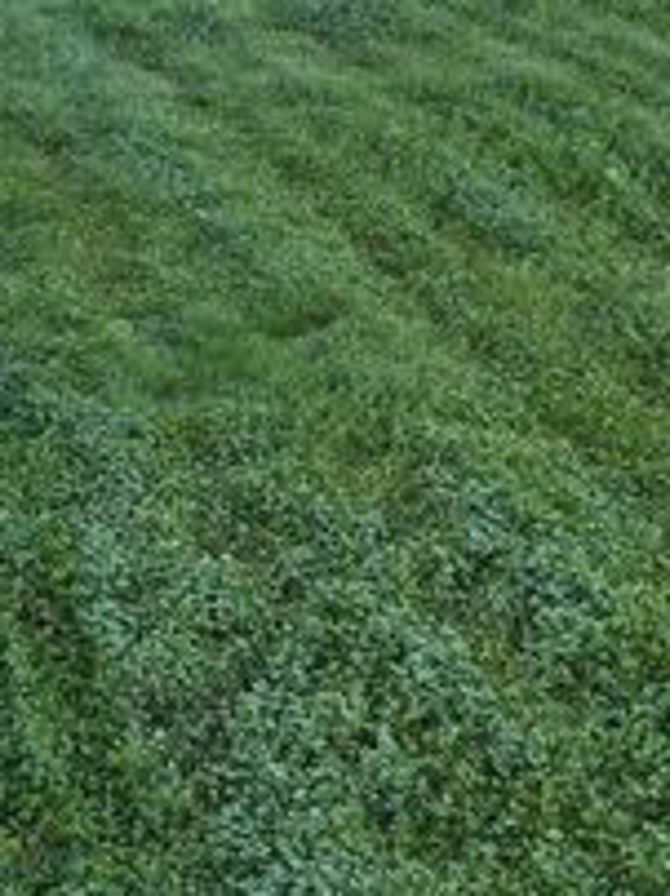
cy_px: 224
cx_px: 297
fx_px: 2224
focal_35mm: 86
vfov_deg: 22.6
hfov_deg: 17.1
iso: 50
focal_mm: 5.96
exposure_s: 1/1117
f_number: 1.6
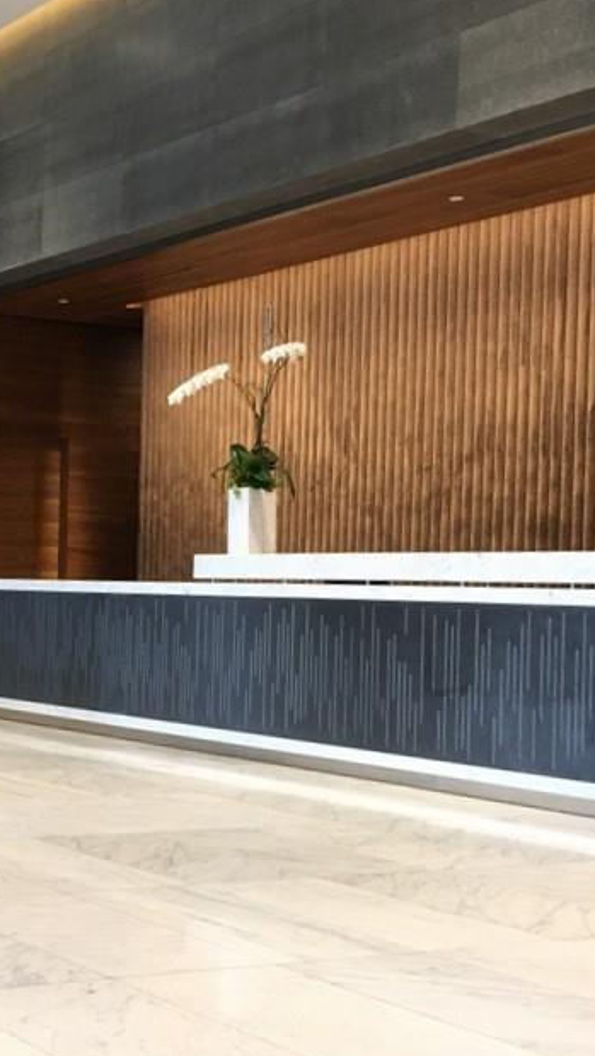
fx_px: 1542
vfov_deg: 37.8
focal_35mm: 55
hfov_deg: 20.1
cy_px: 596
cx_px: -167
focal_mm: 4.15
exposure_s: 1/15
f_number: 2.2
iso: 40
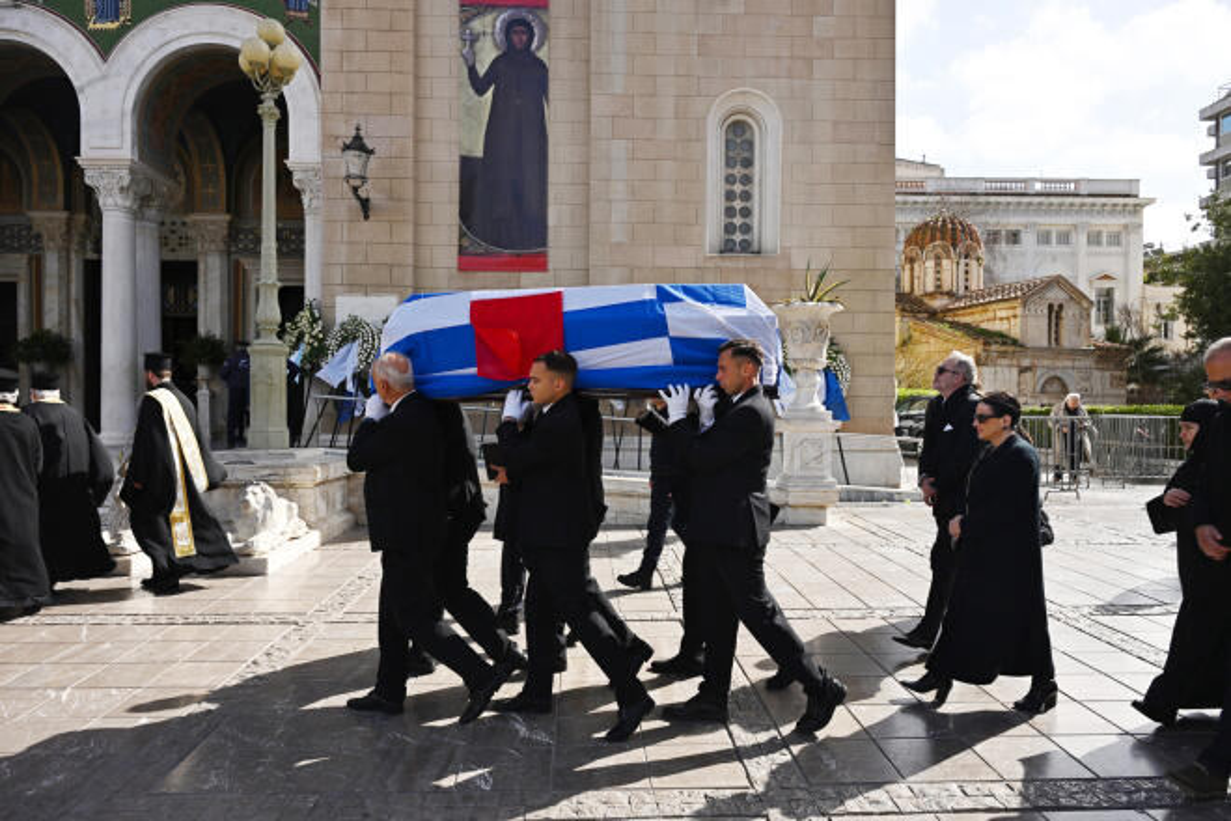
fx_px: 821
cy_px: 410
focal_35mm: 24
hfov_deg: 73.7
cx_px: 616
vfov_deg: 53.1
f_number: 5.6
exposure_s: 1/640
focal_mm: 24
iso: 110
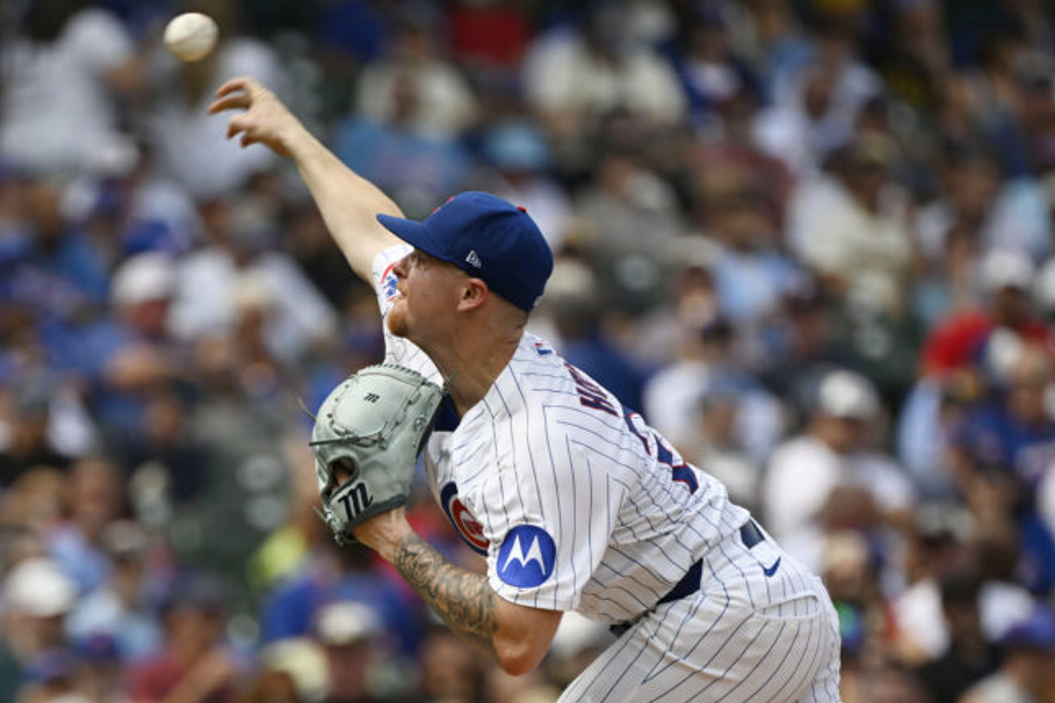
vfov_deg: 1.8
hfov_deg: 2.8
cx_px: 373
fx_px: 21802
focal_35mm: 744
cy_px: 608
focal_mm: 400
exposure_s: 1/2500
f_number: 4.5
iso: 320
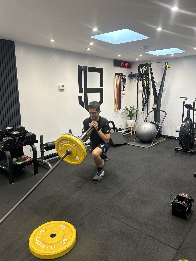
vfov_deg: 67.3
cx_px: 98
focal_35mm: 26
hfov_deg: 53.1
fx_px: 196
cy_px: 130
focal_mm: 5.7
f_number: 1.5
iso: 125
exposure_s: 1/50
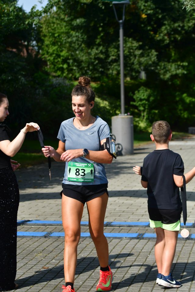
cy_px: 146
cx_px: 98
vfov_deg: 19.5
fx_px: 853
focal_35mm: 105
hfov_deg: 13.0
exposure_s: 1/8000
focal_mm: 70
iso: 640
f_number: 4.5
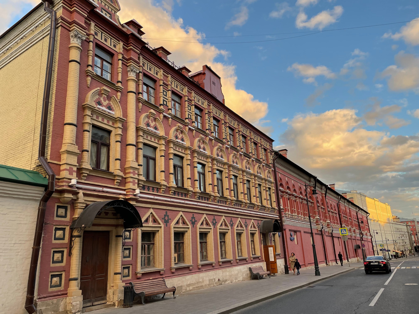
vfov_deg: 53.1
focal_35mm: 26
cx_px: 210
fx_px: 315
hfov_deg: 67.3
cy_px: 157
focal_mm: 4.2
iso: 32
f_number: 1.6
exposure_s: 1/353
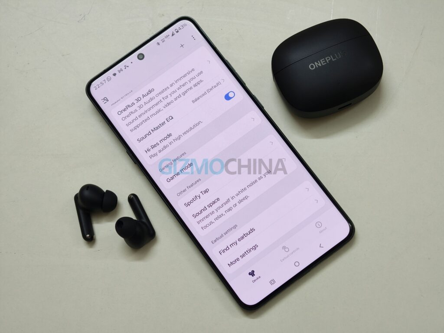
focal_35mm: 70
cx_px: 222
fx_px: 898
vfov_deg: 21.0
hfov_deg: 27.8
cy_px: 166
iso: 800
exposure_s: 1/50
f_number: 2.1
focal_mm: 16.53
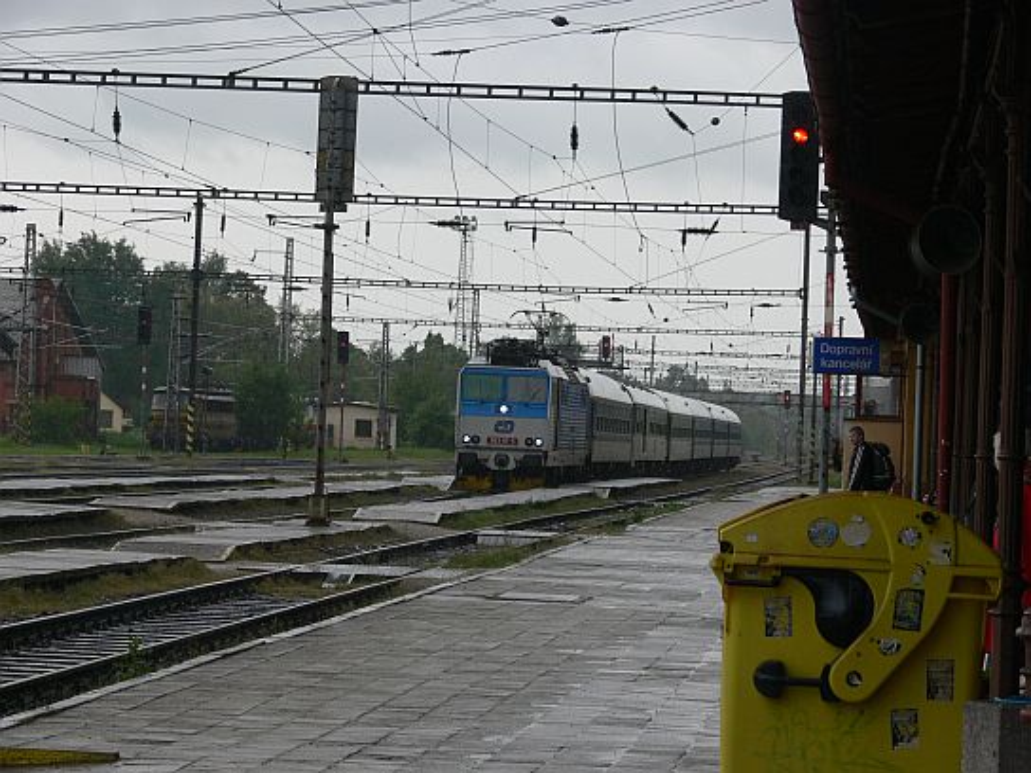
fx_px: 4259
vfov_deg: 10.4
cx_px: 516
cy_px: 386
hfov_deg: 13.8
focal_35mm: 143
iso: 100
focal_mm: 30.2
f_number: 5
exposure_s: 1/100
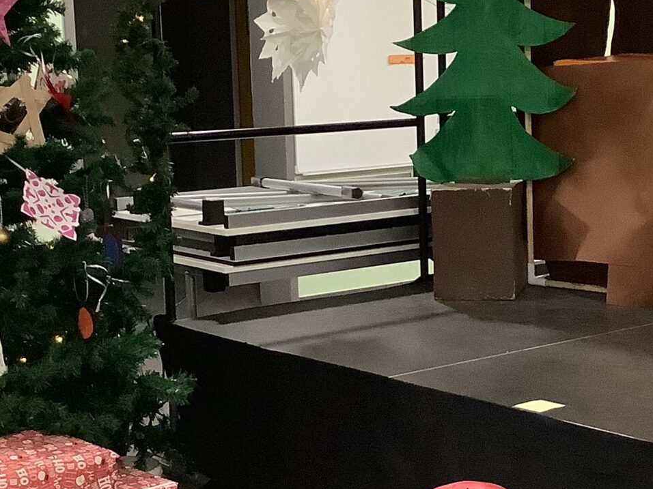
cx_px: 513
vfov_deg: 17.8
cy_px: 267
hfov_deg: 23.3
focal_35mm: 83
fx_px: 1566
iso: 320
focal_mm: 3.3
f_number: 2.4
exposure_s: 1/33
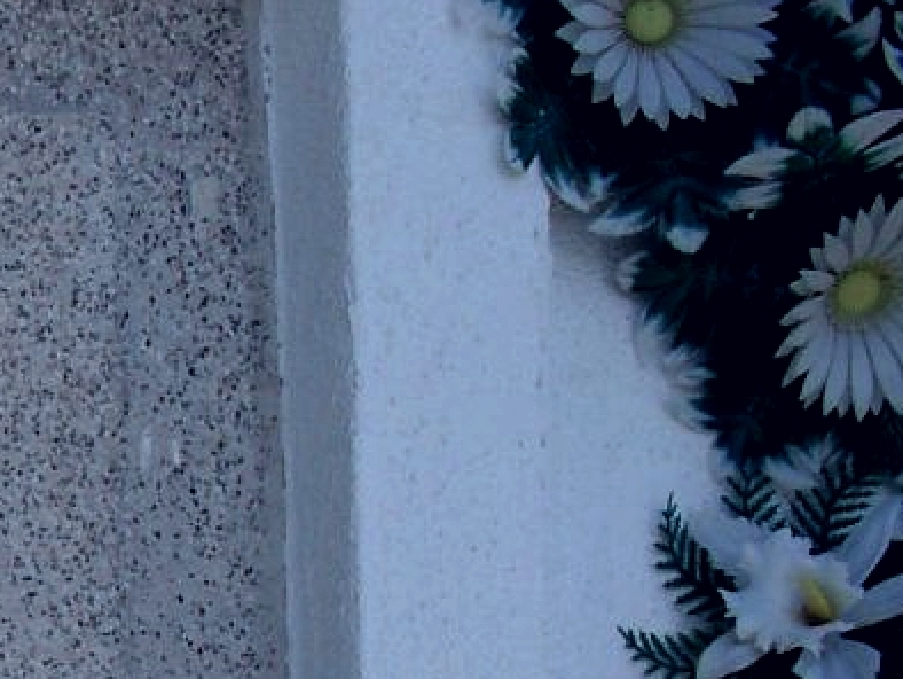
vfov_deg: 10.2
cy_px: 929
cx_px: -896
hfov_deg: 12.3
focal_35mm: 142
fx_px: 3706
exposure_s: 1/125
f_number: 8.4
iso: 100
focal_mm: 6.3
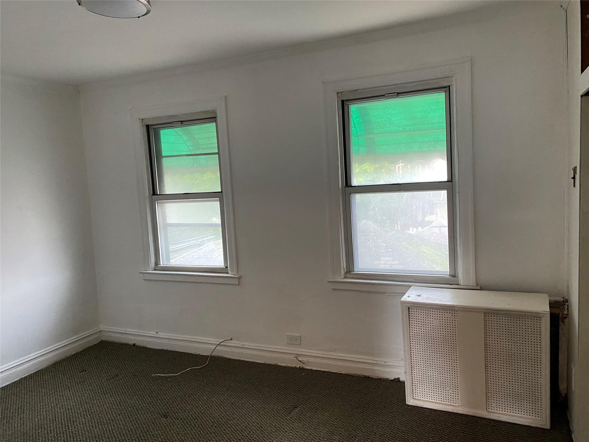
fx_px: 442
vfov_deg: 53.1
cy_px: 221
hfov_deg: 67.3
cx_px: 294
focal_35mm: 26
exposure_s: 1/60
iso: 320
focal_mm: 4.25
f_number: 1.8
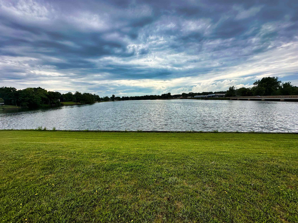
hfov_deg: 102.1
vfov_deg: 85.7
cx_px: 149
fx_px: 121
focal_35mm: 14
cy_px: 112
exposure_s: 1/1052
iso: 40
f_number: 2.2
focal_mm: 2.22
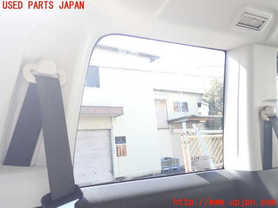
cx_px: 139
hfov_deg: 60.0
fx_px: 241
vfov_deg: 46.8
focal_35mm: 30
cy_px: 104
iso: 100
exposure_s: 1/80
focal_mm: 5.4
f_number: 2.3
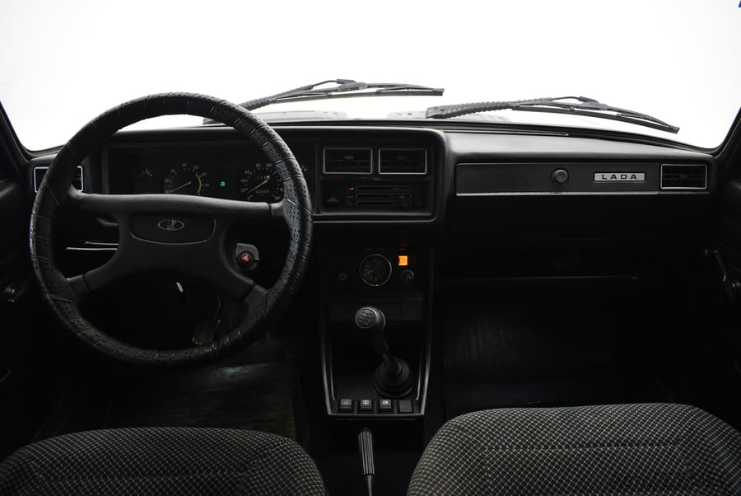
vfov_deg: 48.0
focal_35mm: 27
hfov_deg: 67.3
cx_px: 370
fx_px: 556
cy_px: 248
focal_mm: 18
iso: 1400
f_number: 3.5
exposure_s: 1/30
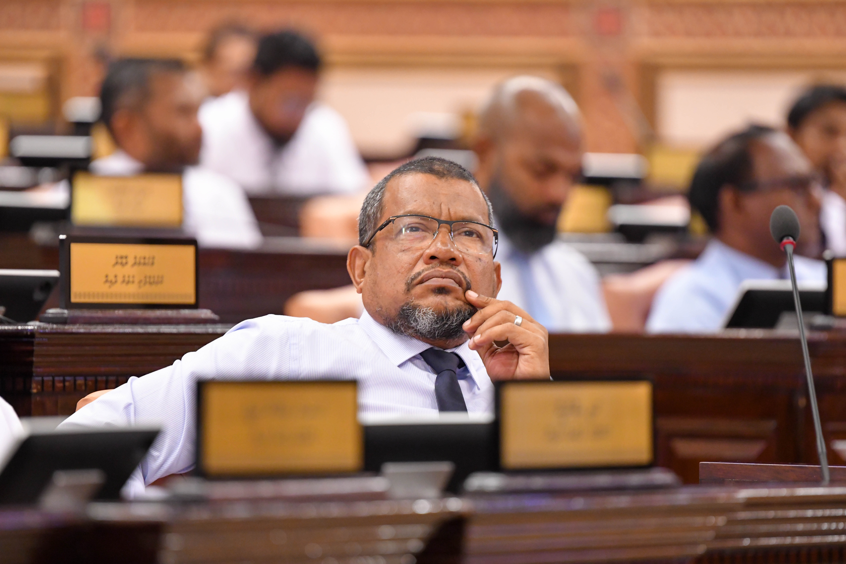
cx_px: 423
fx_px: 5639
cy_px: 282
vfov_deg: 5.7
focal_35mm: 240
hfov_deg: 8.6
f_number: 2.8
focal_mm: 200
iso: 4000
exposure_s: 1/125
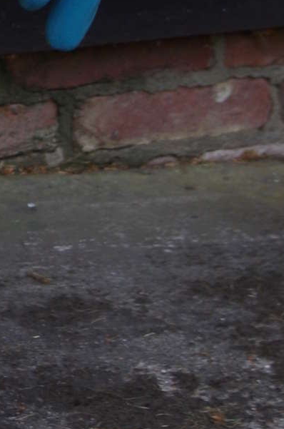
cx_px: -298
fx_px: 2746
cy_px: -108
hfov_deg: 5.8
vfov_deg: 8.8
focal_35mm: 231
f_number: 4
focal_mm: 30.63
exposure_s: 1/100
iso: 100
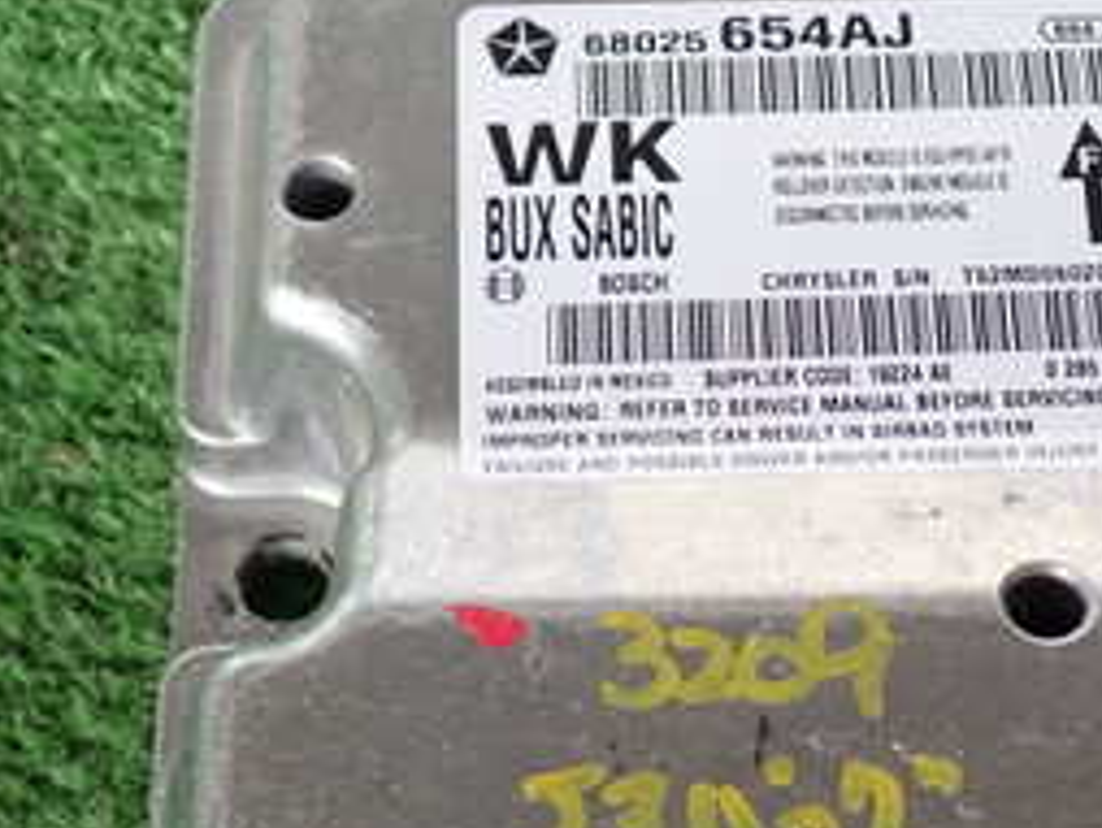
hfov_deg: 22.9
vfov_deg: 17.3
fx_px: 2709
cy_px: 650
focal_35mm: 85
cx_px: 772
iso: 200
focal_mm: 6.37
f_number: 2.5
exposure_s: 1/80
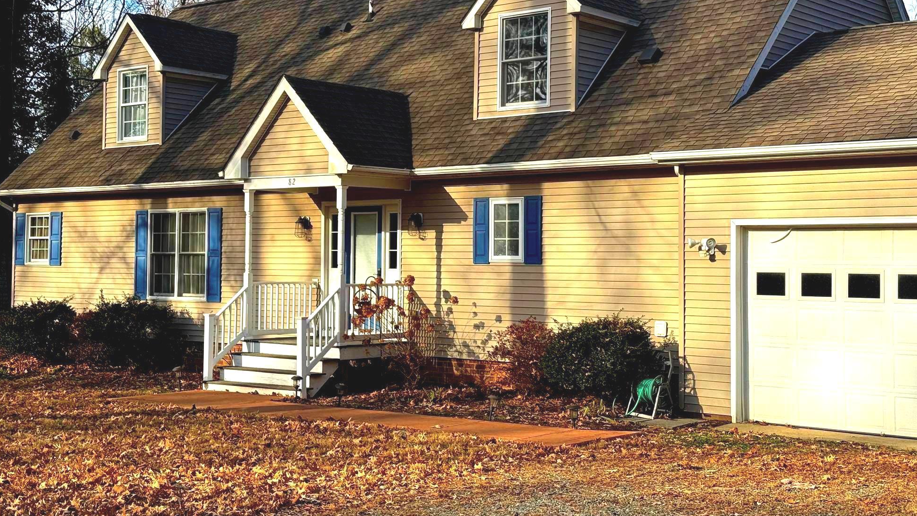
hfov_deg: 37.8
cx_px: 453
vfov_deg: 21.8
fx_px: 1337
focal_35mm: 55
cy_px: 215
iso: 64
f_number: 1.78
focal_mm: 6.76
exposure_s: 1/2577
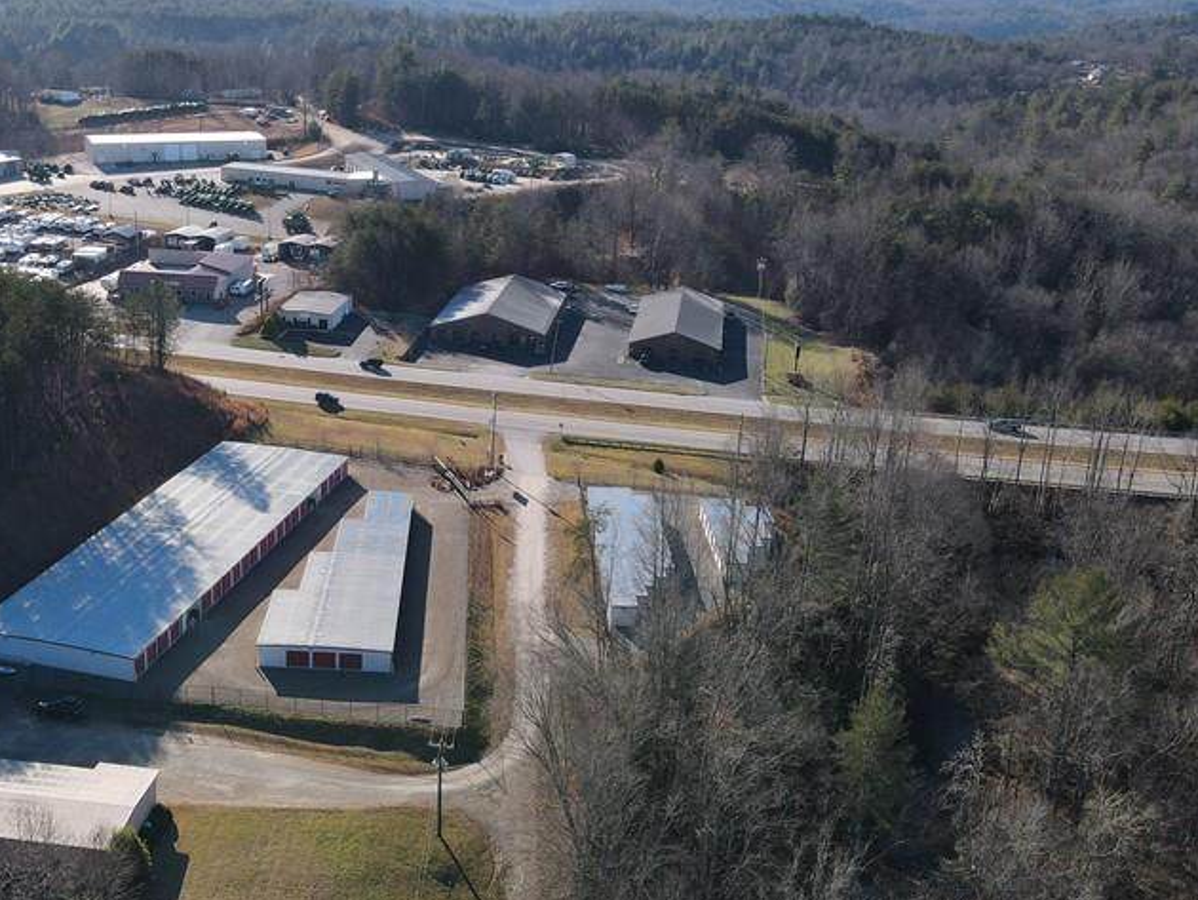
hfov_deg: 46.9
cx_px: 377
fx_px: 1350
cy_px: 455
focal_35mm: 39
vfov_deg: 36.8
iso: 100
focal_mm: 4.5
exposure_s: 1/400
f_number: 2.8
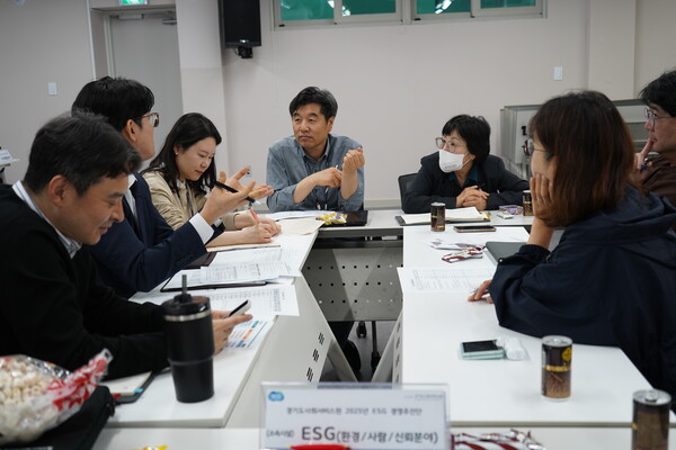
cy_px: 225
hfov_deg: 47.4
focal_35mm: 41
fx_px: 770
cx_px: 338
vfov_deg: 32.6
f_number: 4.5
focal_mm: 41
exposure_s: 1/125
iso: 640
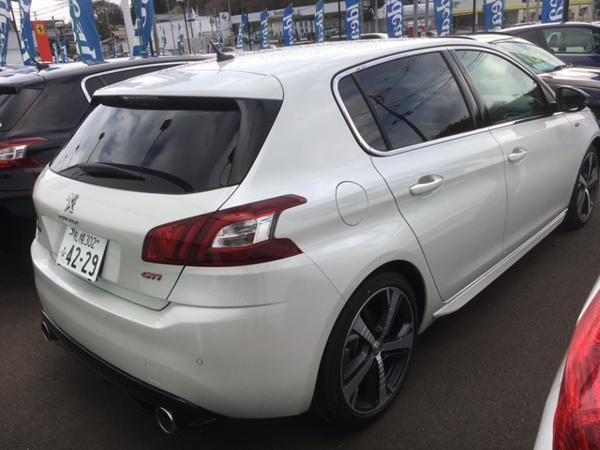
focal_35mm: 29
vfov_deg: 48.2
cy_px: 225
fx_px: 503
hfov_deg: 61.7
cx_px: 300
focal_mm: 4.15
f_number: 2.2
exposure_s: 1/827
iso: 25
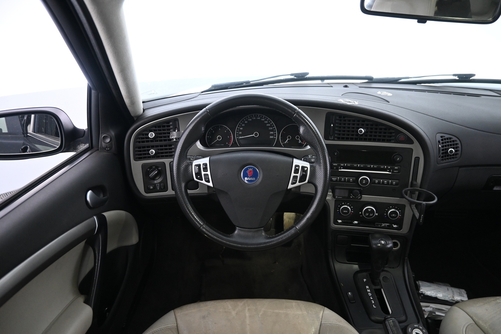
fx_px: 334
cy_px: 167
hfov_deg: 73.7
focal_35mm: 24
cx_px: 250
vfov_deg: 53.1
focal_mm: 16
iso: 1600
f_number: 3.5
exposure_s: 1/25
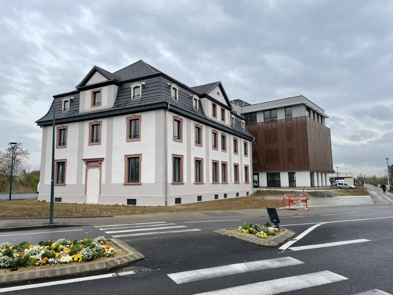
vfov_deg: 53.1
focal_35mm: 26
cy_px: 148
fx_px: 295
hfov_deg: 67.3
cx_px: 196
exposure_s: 1/2747
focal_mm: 4.2
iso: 32
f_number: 1.6
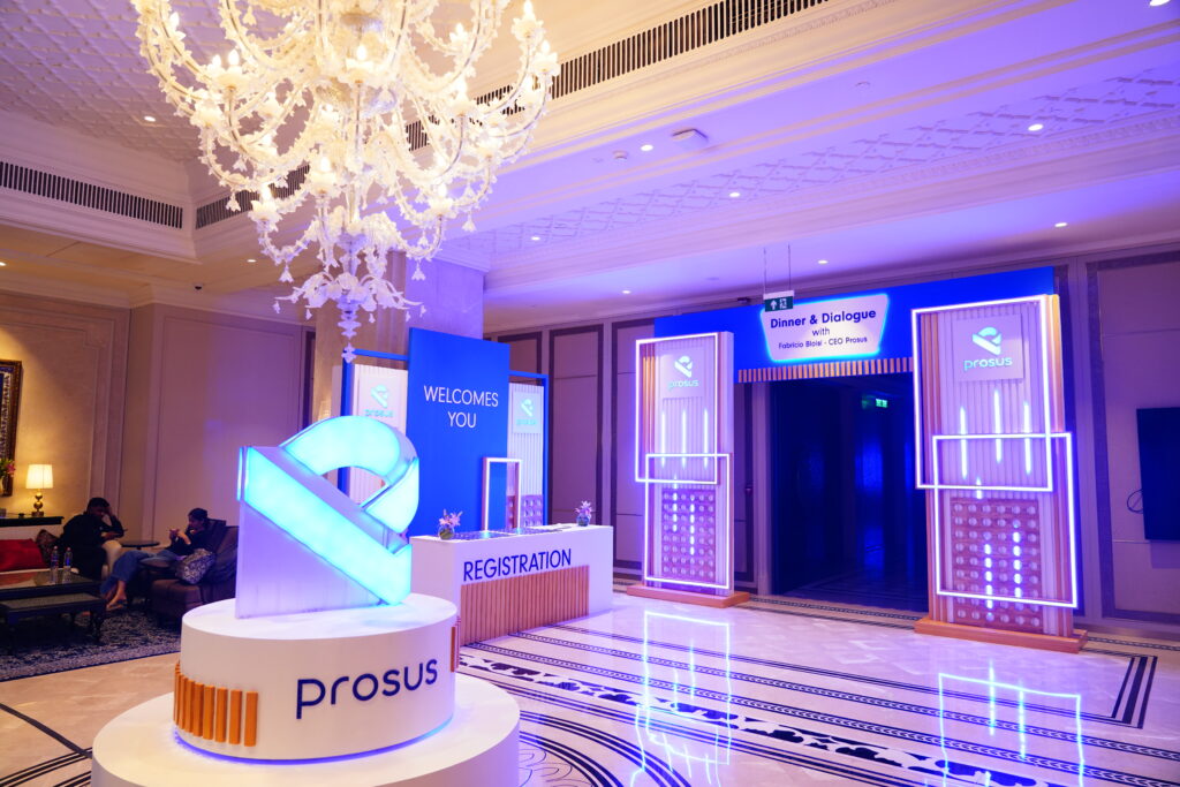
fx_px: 787
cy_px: 394
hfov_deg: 73.7
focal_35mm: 24
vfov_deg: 53.1
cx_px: 590
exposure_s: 1/125
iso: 1250
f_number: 4
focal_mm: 24
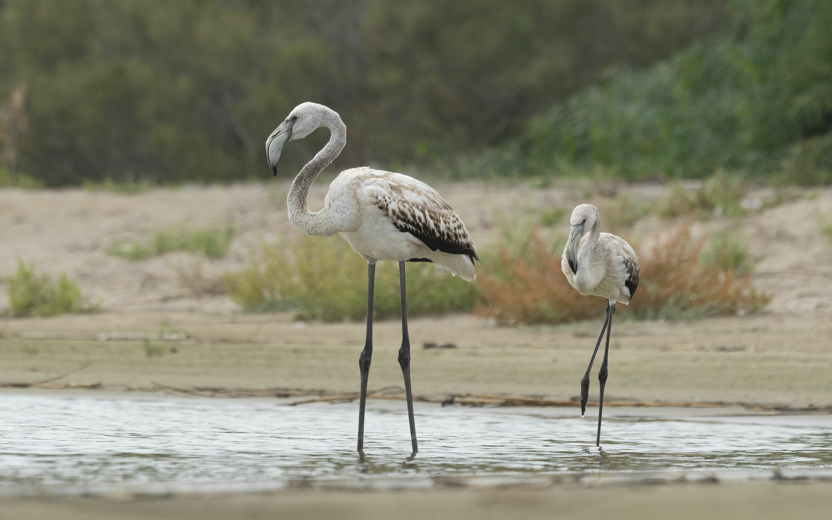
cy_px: 256
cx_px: 415
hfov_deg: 4.6
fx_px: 10431
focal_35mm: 460
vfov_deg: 2.9
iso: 180
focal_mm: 300
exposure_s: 1/350
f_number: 8
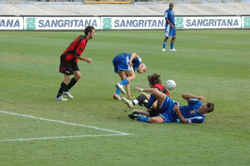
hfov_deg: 10.2
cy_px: 83
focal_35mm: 202
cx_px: 125
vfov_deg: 6.8
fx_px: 1404
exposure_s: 1/400
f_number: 6.3
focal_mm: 135
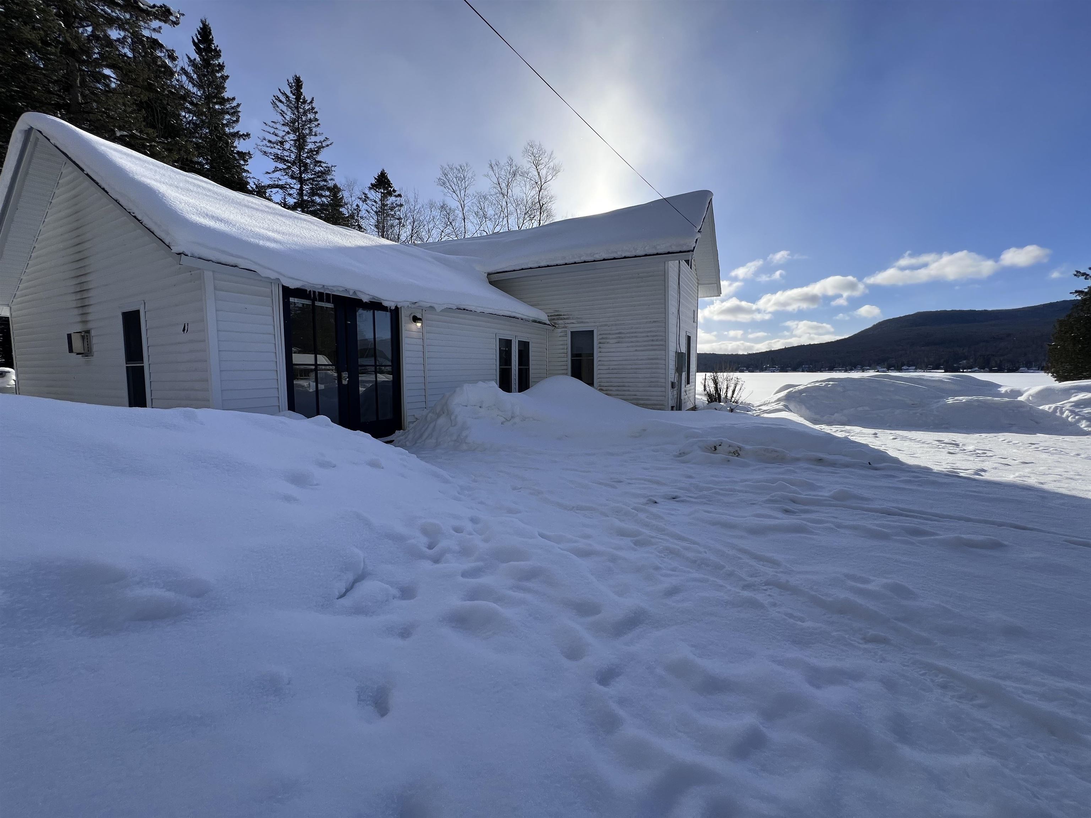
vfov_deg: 89.9
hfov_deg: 106.2
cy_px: 409
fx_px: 410
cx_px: 546
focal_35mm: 13
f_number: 1.8
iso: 32
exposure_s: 1/2137
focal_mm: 1.57
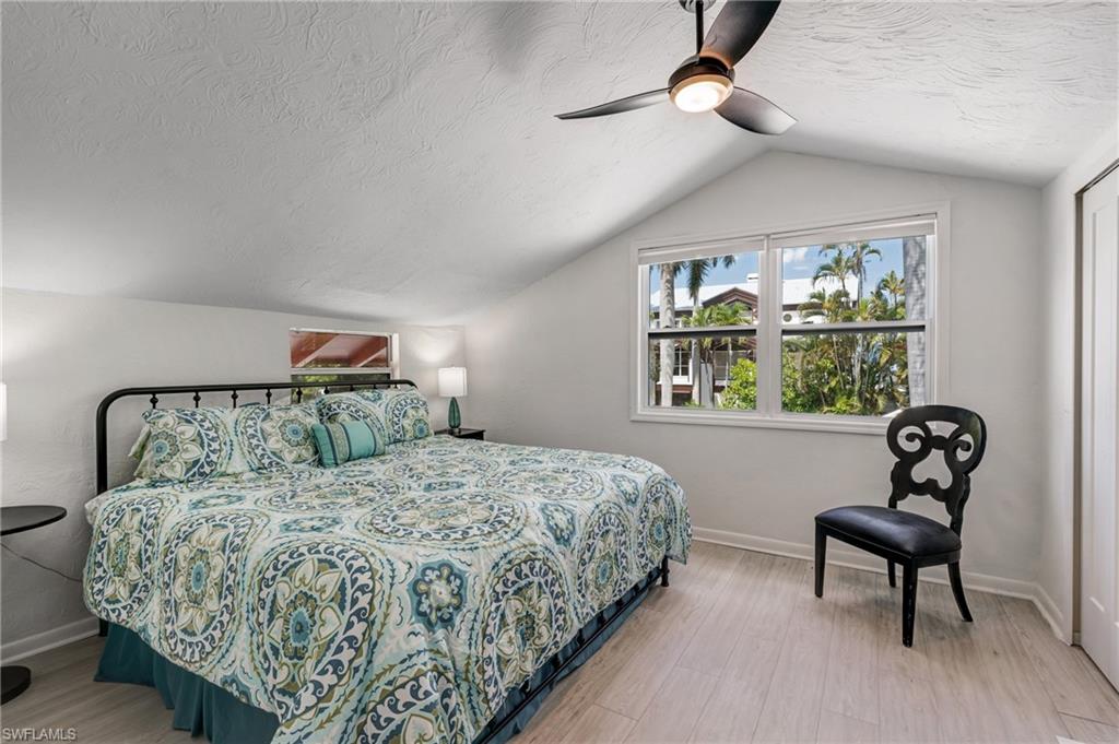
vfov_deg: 73.7
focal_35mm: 16
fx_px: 497
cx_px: 560
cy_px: 372
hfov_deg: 96.8
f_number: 9
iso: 400
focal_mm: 16
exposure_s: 1/80
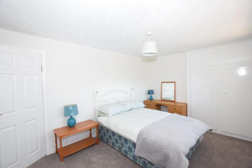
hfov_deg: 100.4
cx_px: 126
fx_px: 105
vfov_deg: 77.4
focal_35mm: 15
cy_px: 84
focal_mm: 10
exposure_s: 1/80
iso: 400
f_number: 4.5
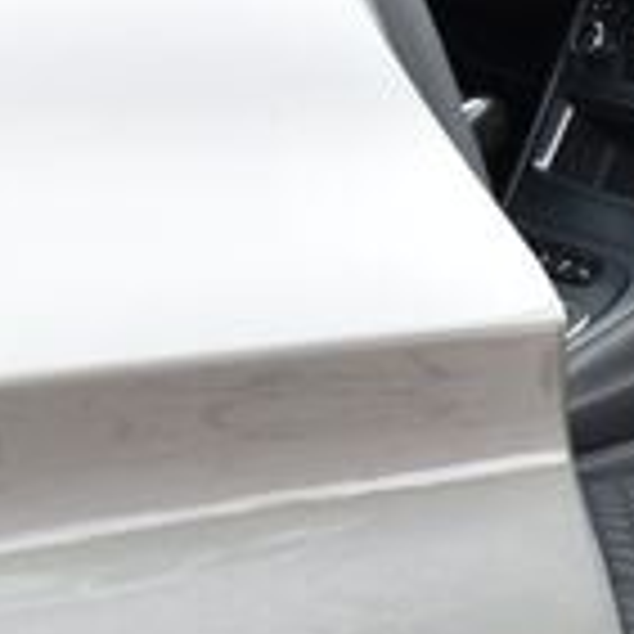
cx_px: 1637
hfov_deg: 8.2
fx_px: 3978
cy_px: 342
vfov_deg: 9.1
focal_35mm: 192
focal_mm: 31
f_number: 5.6
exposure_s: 1/125
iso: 500
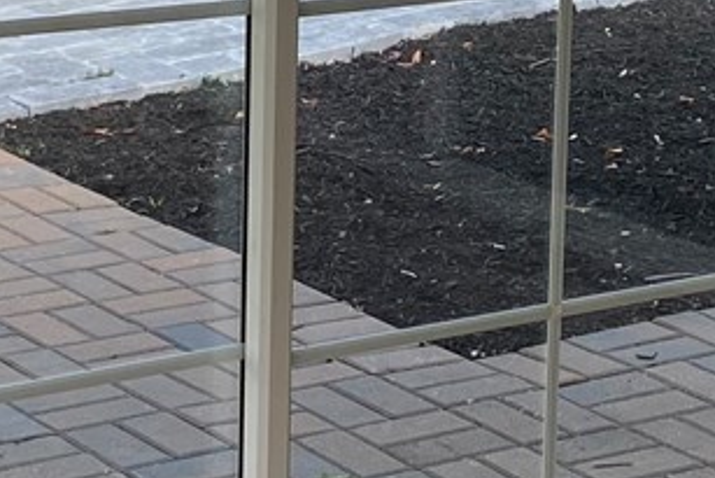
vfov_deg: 9.7
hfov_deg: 14.5
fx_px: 2802
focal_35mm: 141
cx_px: 289
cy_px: 16
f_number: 1.8
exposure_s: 1/138
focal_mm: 4.25
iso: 32
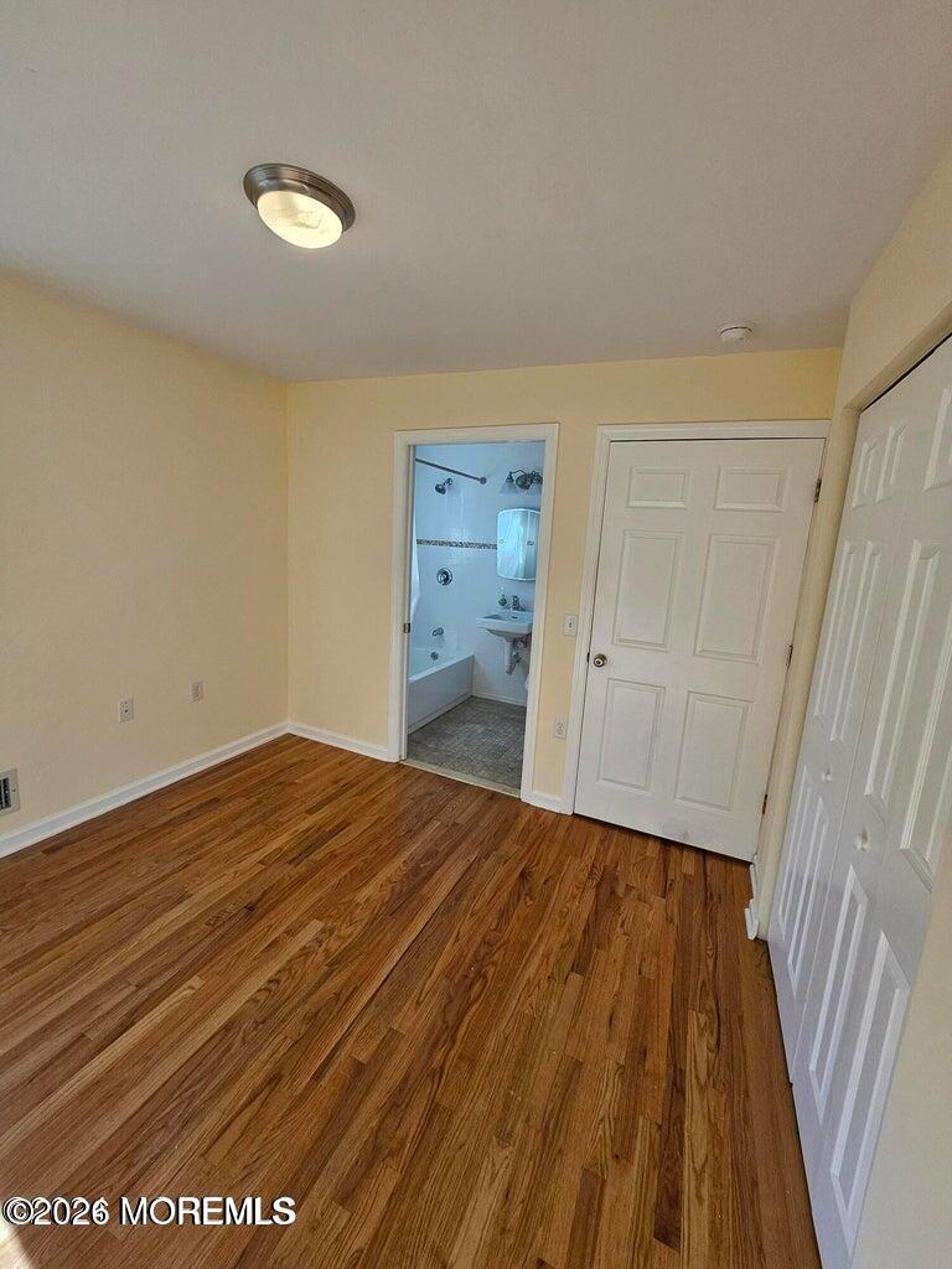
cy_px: 634
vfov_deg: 106.2
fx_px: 477
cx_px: 476
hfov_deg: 89.9
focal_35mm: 13
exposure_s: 1/120
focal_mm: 1.74
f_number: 2.2
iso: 40
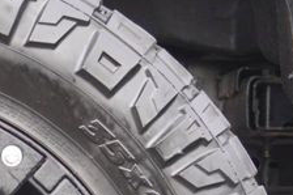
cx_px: -85
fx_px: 1954
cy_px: 355
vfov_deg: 5.6
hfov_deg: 8.5
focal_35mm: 240
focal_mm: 35
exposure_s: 1/160
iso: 320
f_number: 5.6
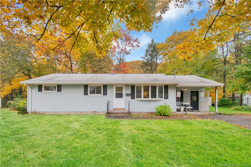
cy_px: 84
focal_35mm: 15
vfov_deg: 77.3
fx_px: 105
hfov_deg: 100.4
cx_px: 126
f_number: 10
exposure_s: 1/200
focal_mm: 10
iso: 400
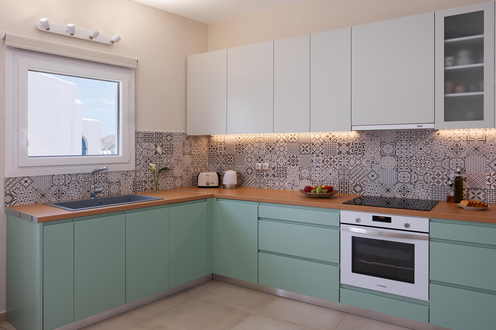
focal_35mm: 24
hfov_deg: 73.7
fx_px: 331
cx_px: 248
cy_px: 165
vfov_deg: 53.1
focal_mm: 16
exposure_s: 1/15
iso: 400
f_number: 7.1
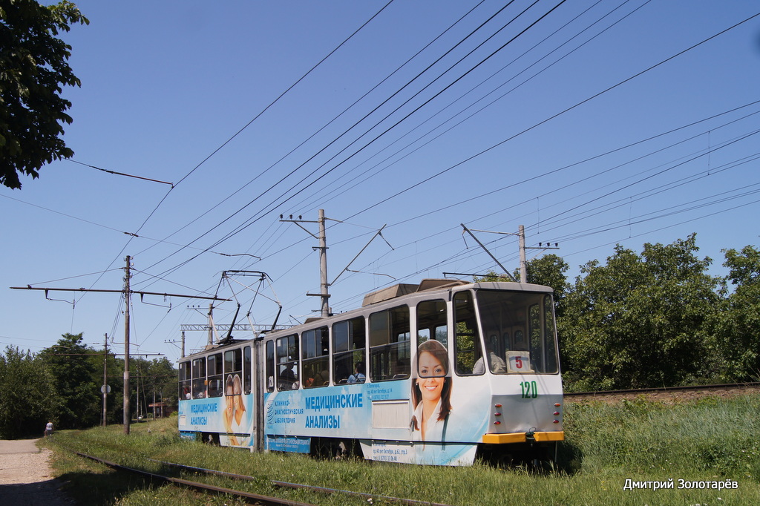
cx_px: 380
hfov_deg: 57.2
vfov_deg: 39.9
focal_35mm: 33
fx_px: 696
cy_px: 253
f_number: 6.3
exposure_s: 1/250
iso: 100
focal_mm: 22
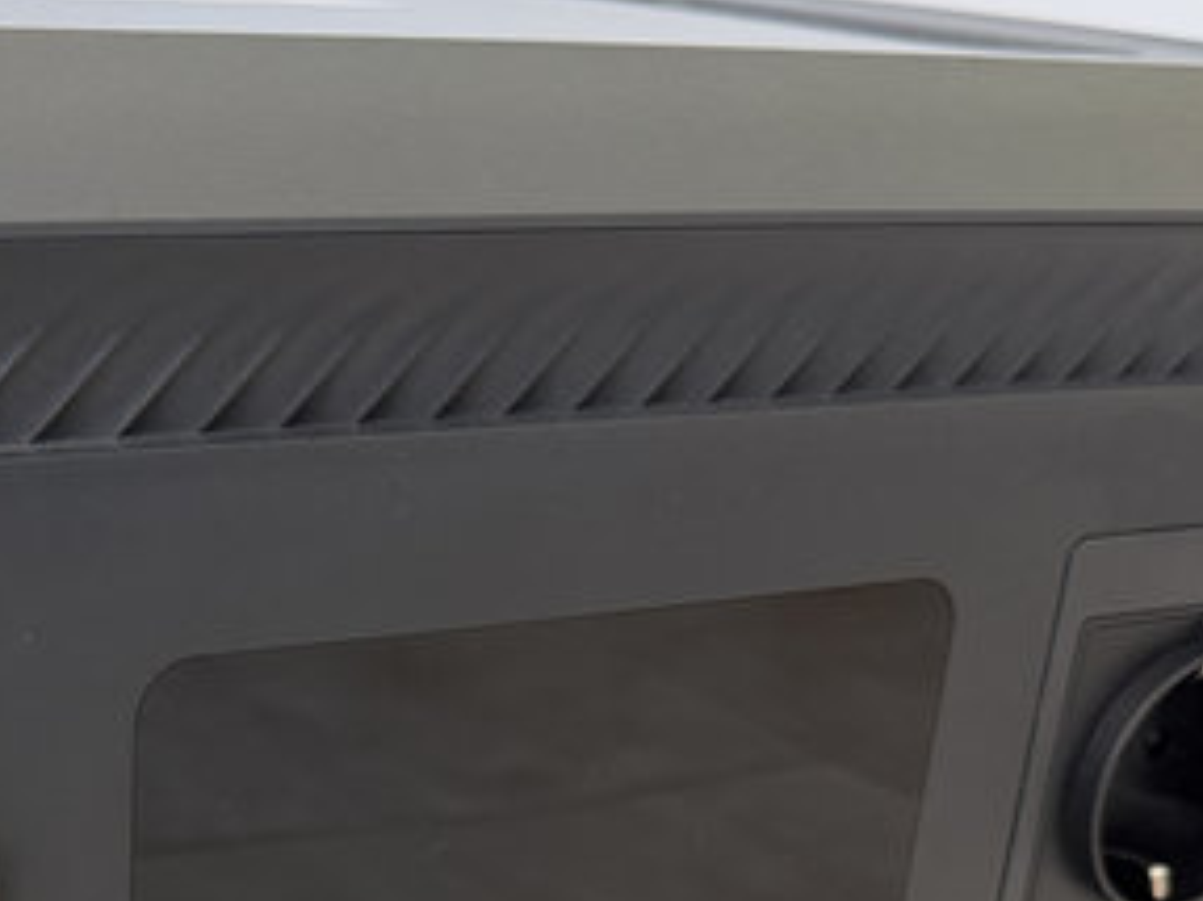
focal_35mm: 67
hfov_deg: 28.7
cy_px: 1039
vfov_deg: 20.7
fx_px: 2327
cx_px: 348
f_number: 1.78
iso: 320
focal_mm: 6.76
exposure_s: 1/60
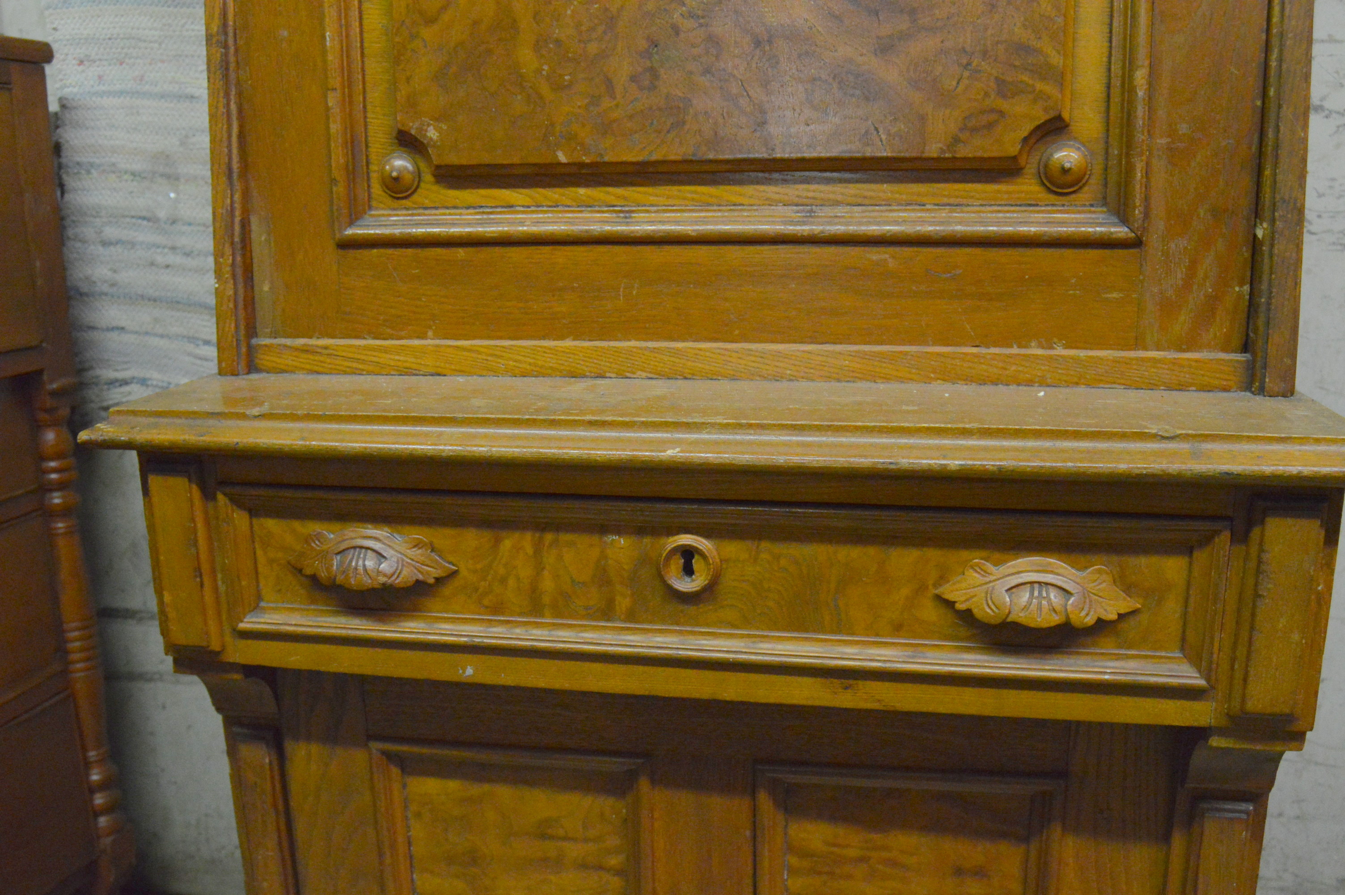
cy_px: 448
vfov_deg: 43.5
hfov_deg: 62.0
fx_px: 1120
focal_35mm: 30
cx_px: 672
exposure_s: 1/40
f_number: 5.6
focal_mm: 20
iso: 3200
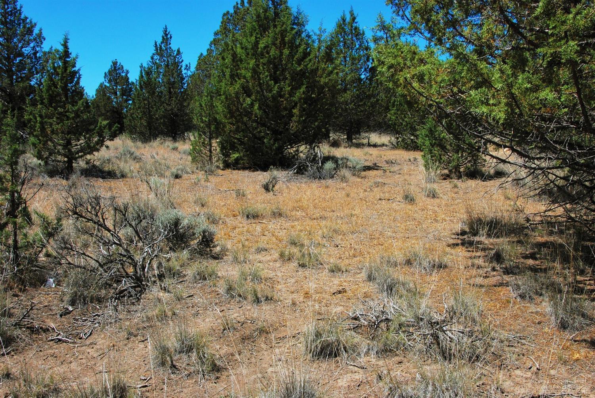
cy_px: 199
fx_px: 645
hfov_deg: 49.5
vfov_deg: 34.3
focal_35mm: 39
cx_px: 298
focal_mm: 26
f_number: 14
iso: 400
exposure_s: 1/800
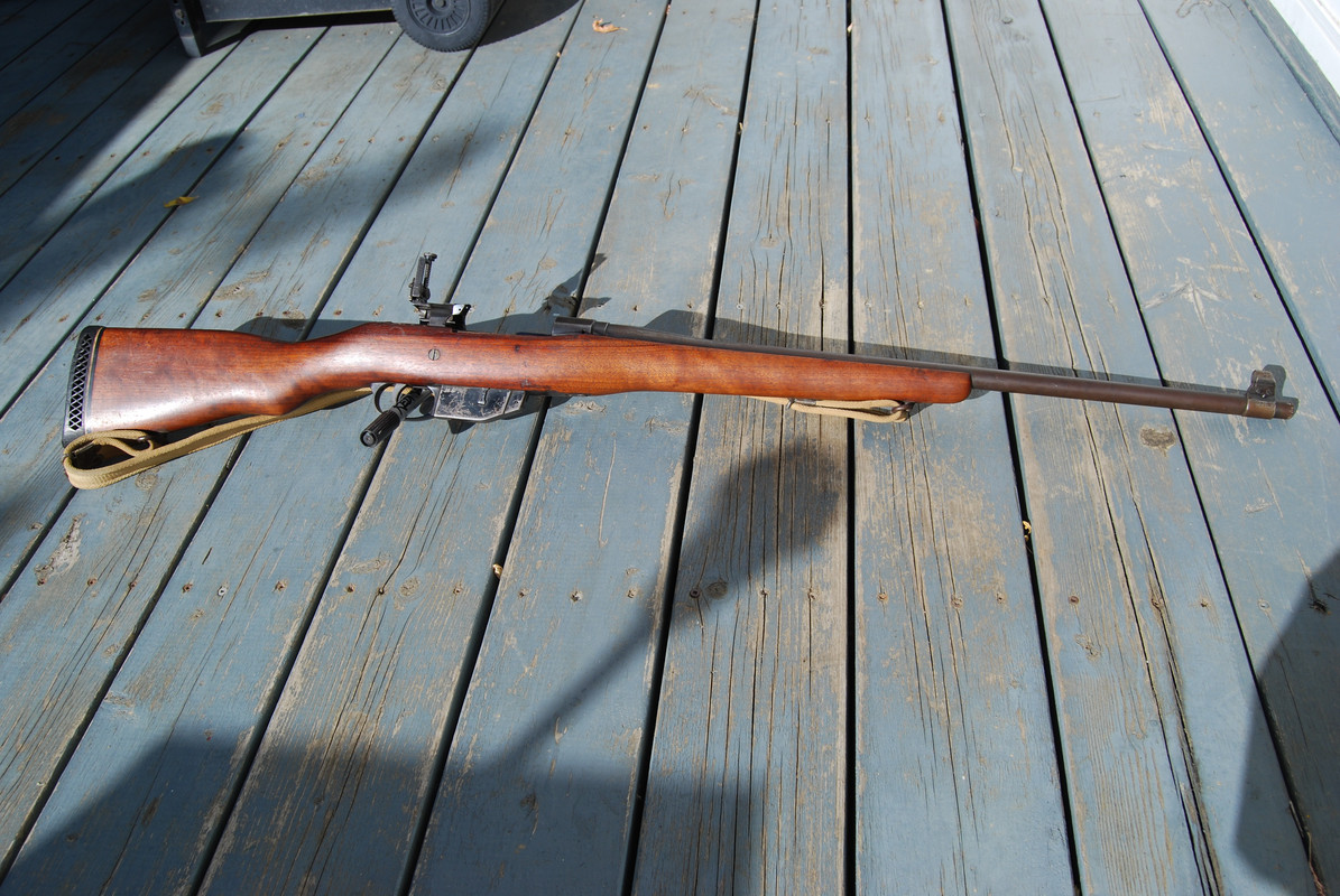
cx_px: 670
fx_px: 1230
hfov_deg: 57.2
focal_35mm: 33
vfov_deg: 40.1
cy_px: 448
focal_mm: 22
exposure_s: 1/250
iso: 100
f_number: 8
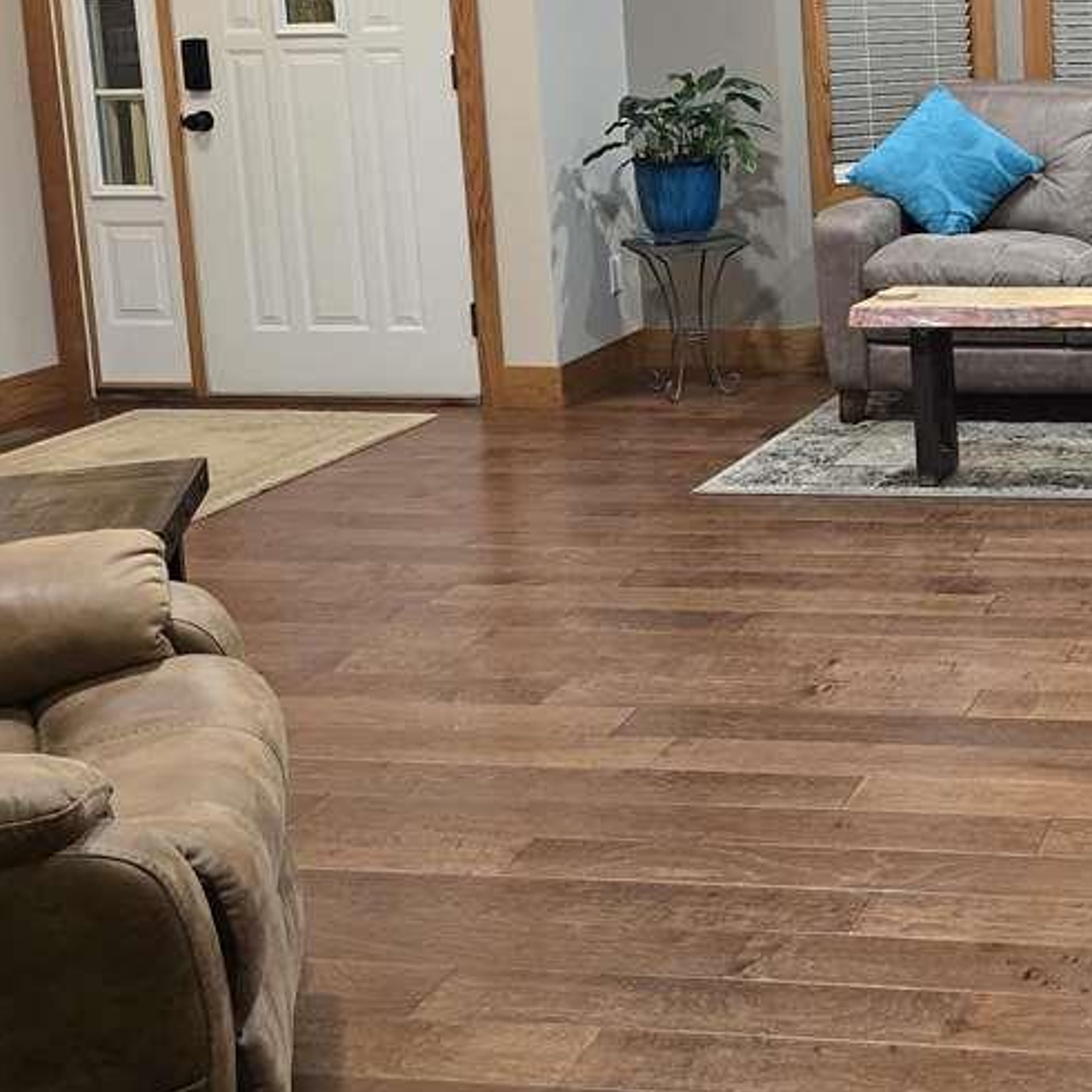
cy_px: 209
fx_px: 1892
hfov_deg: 29.1
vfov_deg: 31.3
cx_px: 1205
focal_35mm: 53
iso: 640
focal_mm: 6.3
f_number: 1.7
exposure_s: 1/120
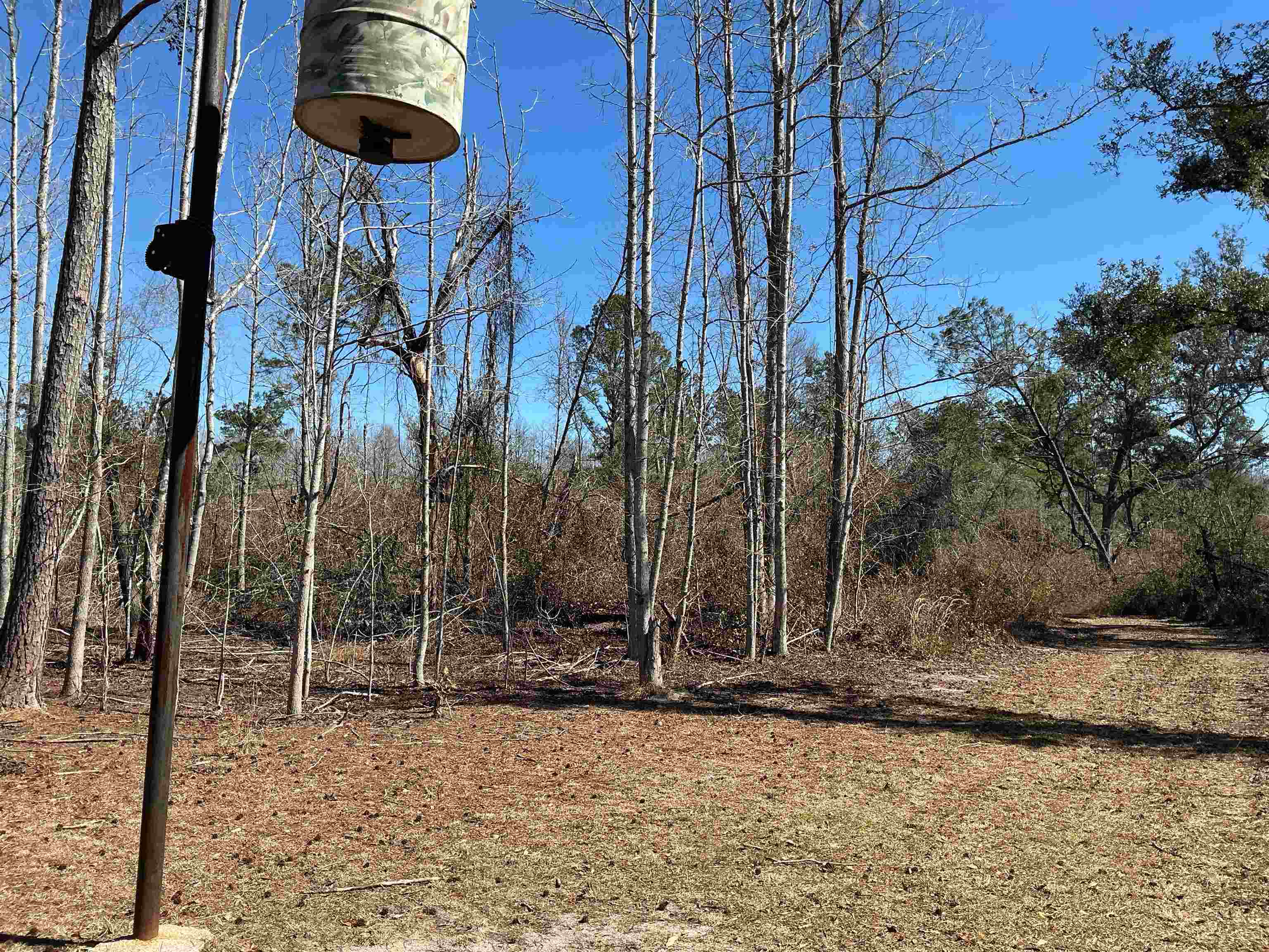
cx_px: 634
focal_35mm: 29
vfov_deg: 48.2
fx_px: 1063
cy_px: 476
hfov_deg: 61.7
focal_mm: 3
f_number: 1.8
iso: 25
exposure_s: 1/1250
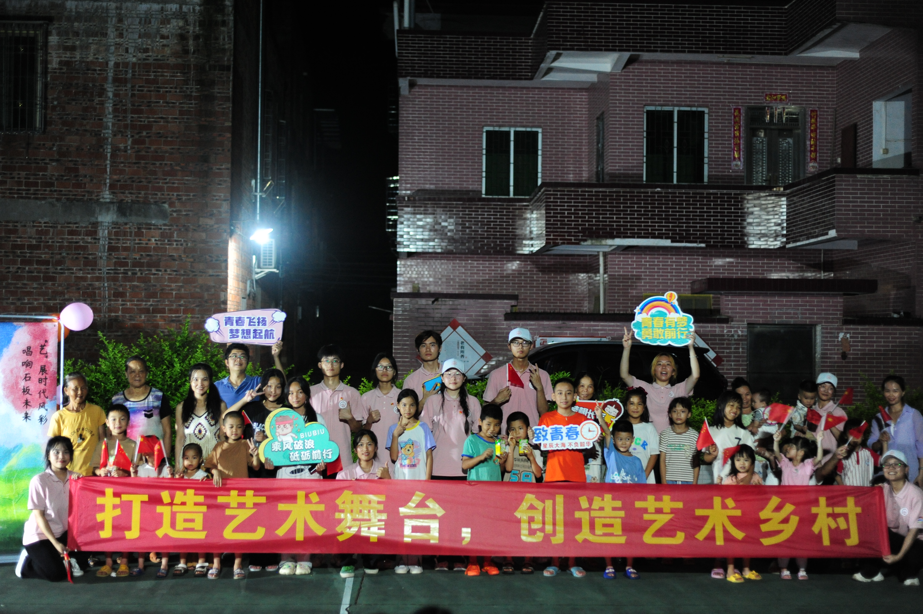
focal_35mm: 50
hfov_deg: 39.6
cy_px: 307
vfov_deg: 27.0
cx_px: 462
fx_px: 1281
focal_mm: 50
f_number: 2.2
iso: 3200
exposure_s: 1/60
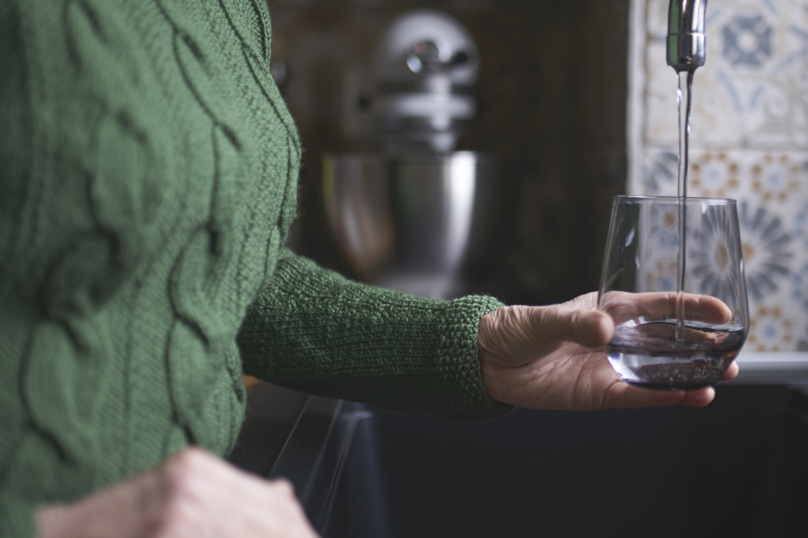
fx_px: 1122
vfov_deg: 27.0
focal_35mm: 50
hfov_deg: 39.0
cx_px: 560
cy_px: 225
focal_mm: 35
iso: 160
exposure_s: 1/60
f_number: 1.4
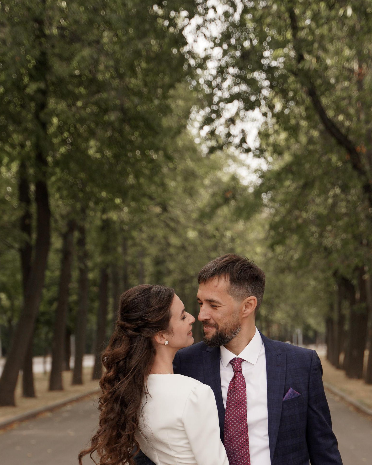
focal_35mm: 87
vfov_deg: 21.6
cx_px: 188
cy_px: 406
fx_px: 1197
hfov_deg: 17.7
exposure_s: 1/800
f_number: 2.8
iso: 250
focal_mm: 47
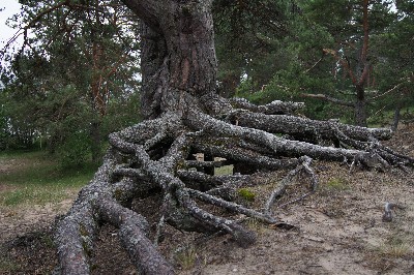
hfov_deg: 49.6
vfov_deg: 34.2
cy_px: 138
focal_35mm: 39
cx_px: 207
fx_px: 448
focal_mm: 26
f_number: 4.5
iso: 100
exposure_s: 1/160
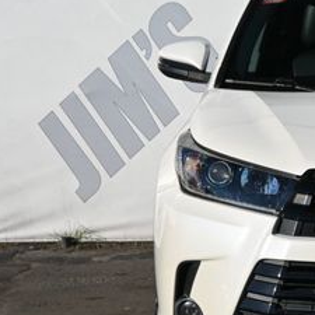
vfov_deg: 11.2
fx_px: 1608
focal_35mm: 156
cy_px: 158
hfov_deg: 10.9
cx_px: 421
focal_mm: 43
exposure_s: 1/320
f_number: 6.3
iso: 100
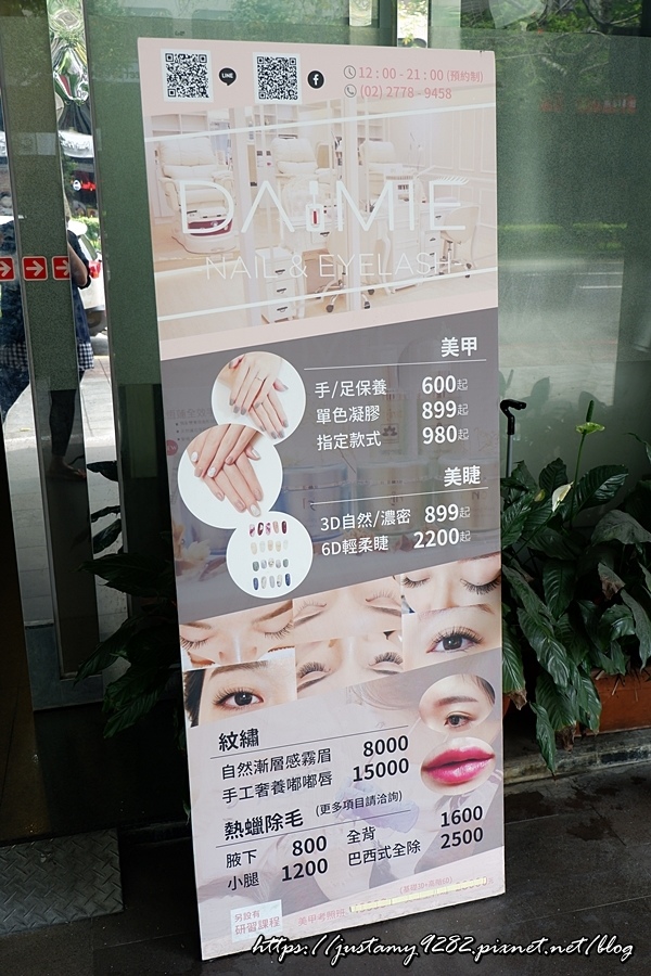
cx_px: 326
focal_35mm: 33
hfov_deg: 40.0
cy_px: 488
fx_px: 895
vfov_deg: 57.2
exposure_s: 1/90
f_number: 4
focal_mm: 22.2
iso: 200
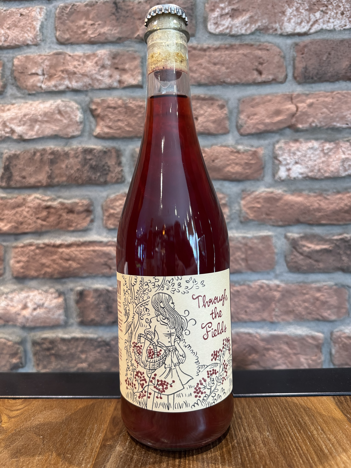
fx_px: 324
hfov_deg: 56.8
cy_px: 234
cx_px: 176
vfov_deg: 71.6
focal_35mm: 24
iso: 250
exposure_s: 1/50
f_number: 1.78
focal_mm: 6.76
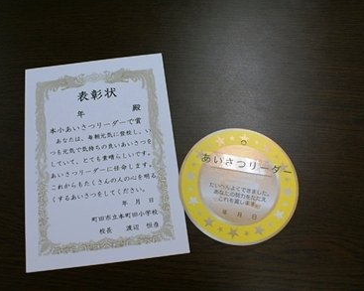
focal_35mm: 38
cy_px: 143
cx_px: 171
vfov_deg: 39.1
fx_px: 409
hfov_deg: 47.9
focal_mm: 22
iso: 100
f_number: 4.5
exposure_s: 1/40
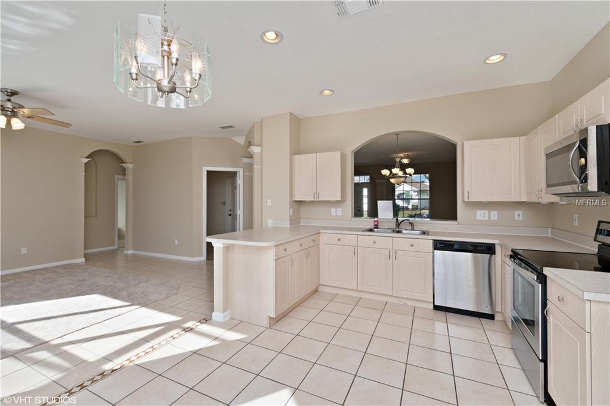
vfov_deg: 77.3
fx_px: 254
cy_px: 203
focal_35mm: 15
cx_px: 305
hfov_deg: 100.4
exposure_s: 1/320
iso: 320
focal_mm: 10
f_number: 8
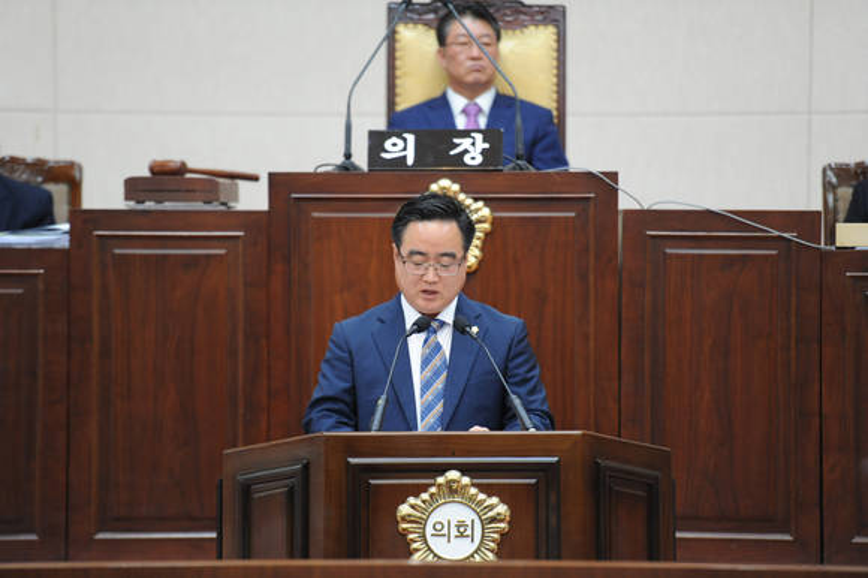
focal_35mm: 200
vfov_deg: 6.9
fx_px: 4819
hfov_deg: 10.3
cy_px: 289
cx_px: 434
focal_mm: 200
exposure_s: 1/100
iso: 2000
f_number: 2.8
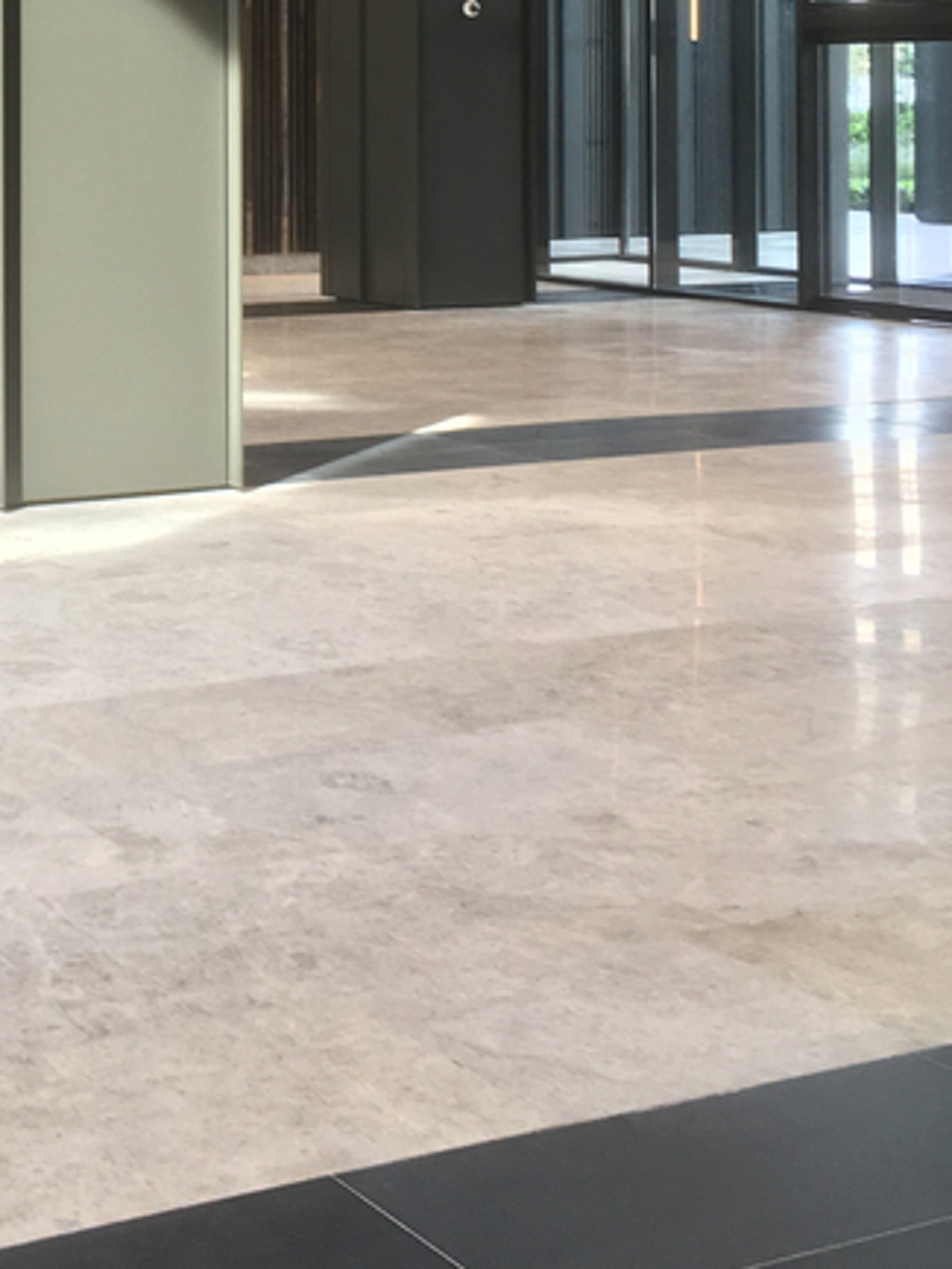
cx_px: -29
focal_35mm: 67
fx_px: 2456
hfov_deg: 21.1
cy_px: 67
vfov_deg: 27.6
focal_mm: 4.15
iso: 25
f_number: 2.2
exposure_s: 1/50
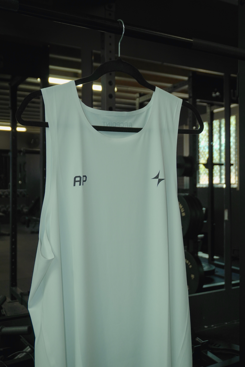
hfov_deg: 36.9
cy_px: 184
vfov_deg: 53.1
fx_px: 367
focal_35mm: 36
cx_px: 122
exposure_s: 1/160
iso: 2000
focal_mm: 24
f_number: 4.5
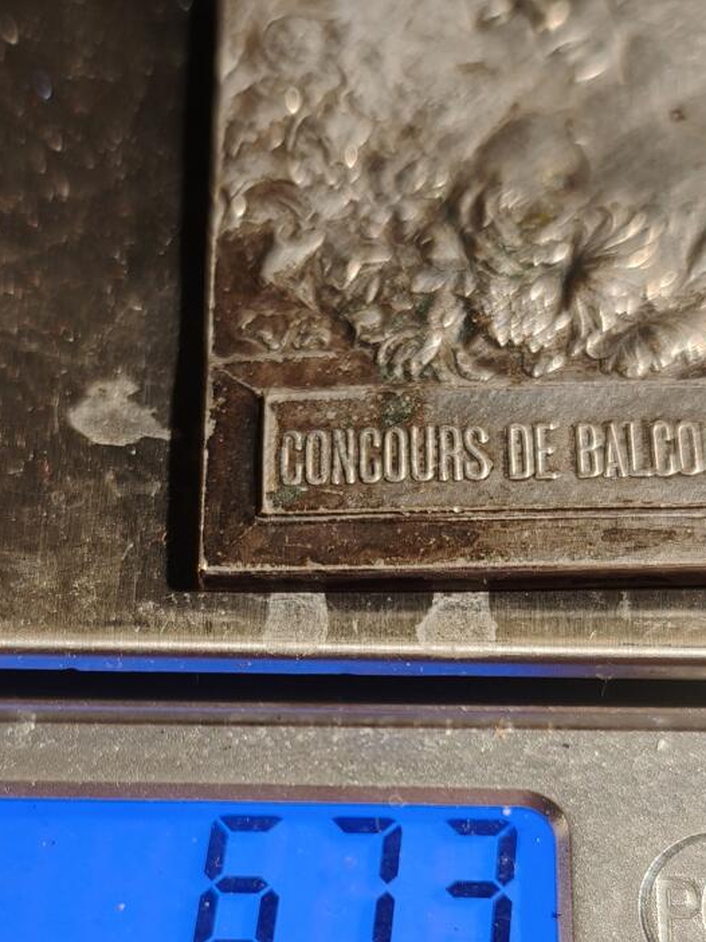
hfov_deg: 24.8
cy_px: 734
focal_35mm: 59
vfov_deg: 32.0
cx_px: 321
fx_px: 1605
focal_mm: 6.06
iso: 250
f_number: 1.6
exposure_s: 1/142
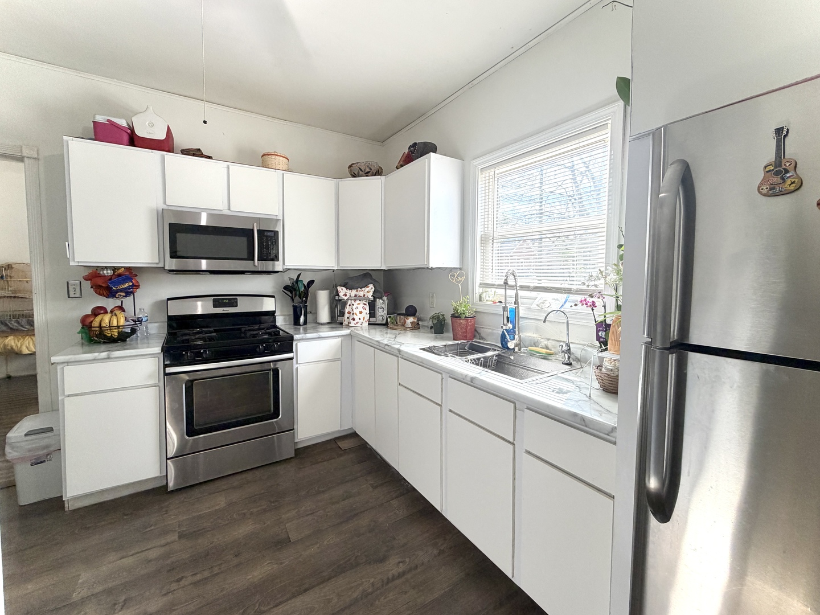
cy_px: 308
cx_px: 410
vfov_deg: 85.7
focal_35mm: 14
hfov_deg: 102.1
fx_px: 332
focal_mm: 2.22
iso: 160
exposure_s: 1/120
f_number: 2.2
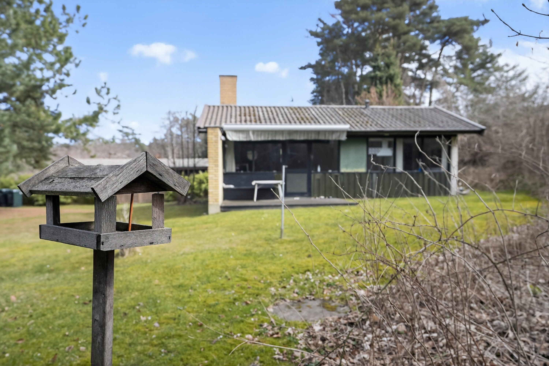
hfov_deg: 63.7
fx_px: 442
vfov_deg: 45.0
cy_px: 183
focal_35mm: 29
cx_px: 274
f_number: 4.5
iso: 400
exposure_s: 1/640
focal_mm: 29
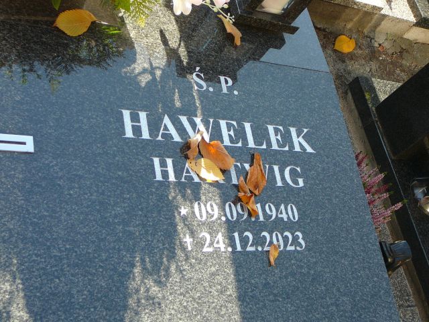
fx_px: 644
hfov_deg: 36.8
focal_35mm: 52
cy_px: 161
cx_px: 214
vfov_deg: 28.0
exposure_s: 1/100
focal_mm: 7.8
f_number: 3.4
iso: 80
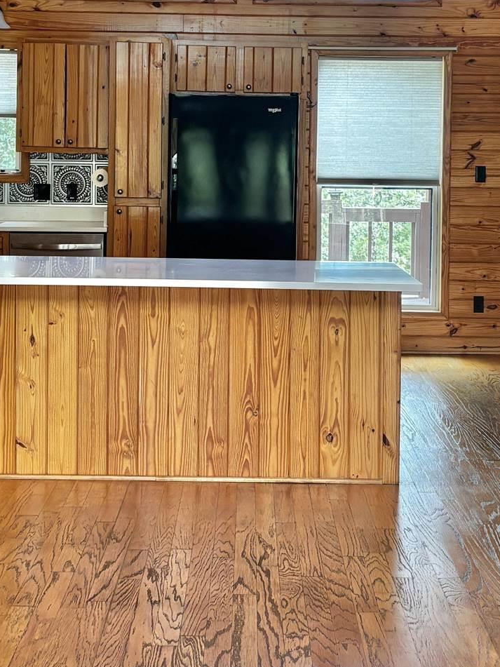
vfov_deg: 30.3
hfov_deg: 23.3
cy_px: 178
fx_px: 1214
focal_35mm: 63
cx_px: 263
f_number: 1.6
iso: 125
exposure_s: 1/92
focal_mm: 5.96
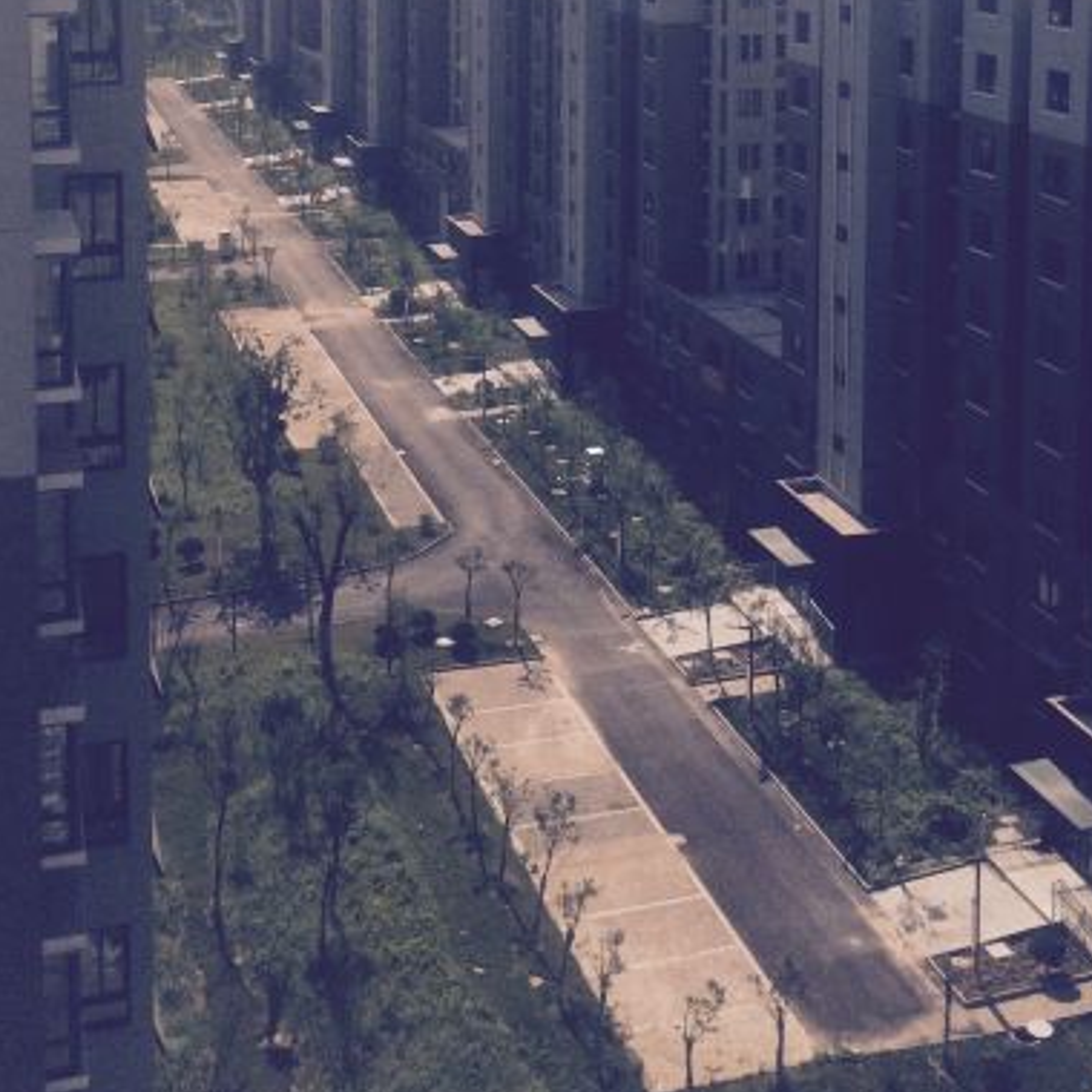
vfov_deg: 29.6
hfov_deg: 31.6
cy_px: 9
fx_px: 1927
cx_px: 563
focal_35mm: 54
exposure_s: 1/6849
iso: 40
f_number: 2.2
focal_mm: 4.15
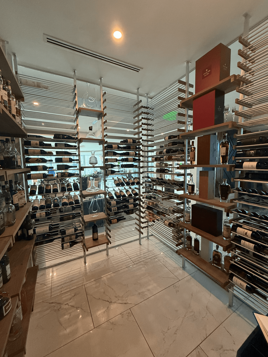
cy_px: 178
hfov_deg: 85.7
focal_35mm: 14
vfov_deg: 102.1
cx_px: 134
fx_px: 145
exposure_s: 1/60
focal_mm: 2.22
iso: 400
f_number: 2.2
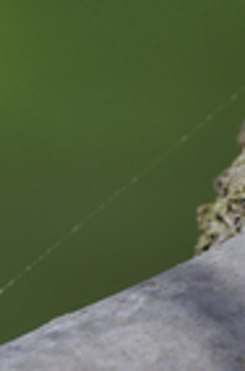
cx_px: 502
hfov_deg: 1.9
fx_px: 7296
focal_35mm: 711
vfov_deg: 2.9
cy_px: -452
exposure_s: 1/250
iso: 200
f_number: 9.5
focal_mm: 105
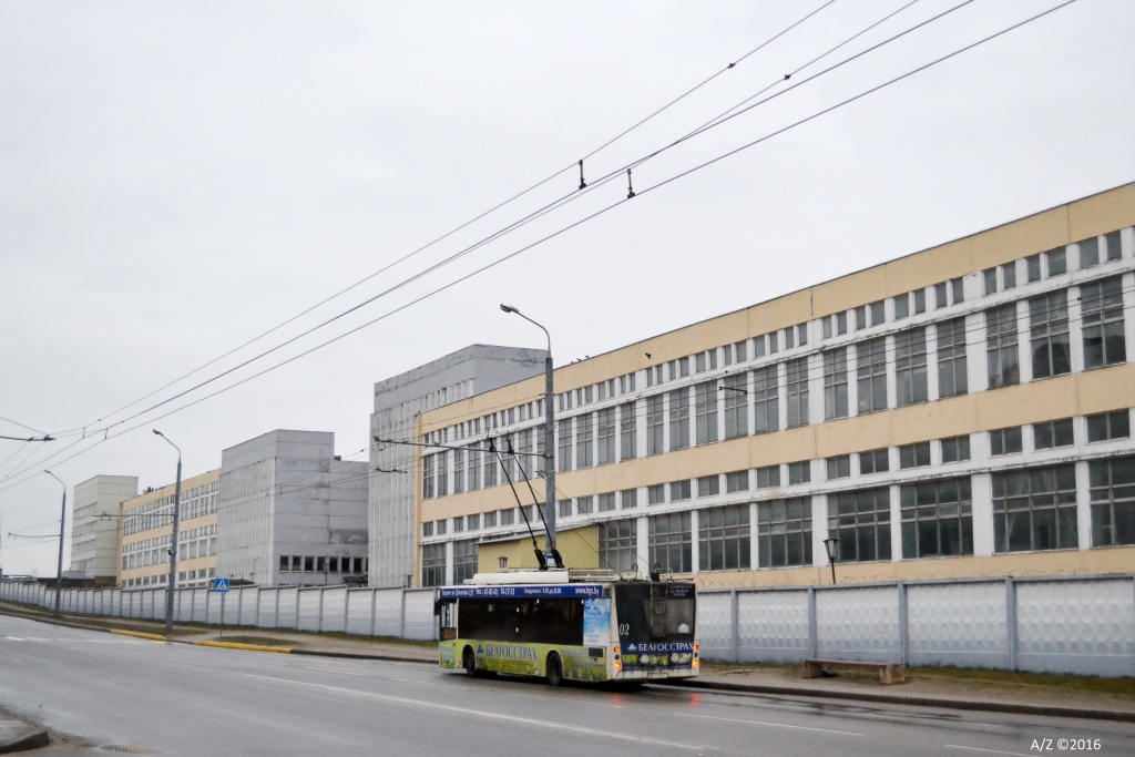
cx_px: 568
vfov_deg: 28.1
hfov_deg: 41.1
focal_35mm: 48
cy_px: 378
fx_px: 1513
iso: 1600
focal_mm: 32
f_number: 4.8
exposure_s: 1/500
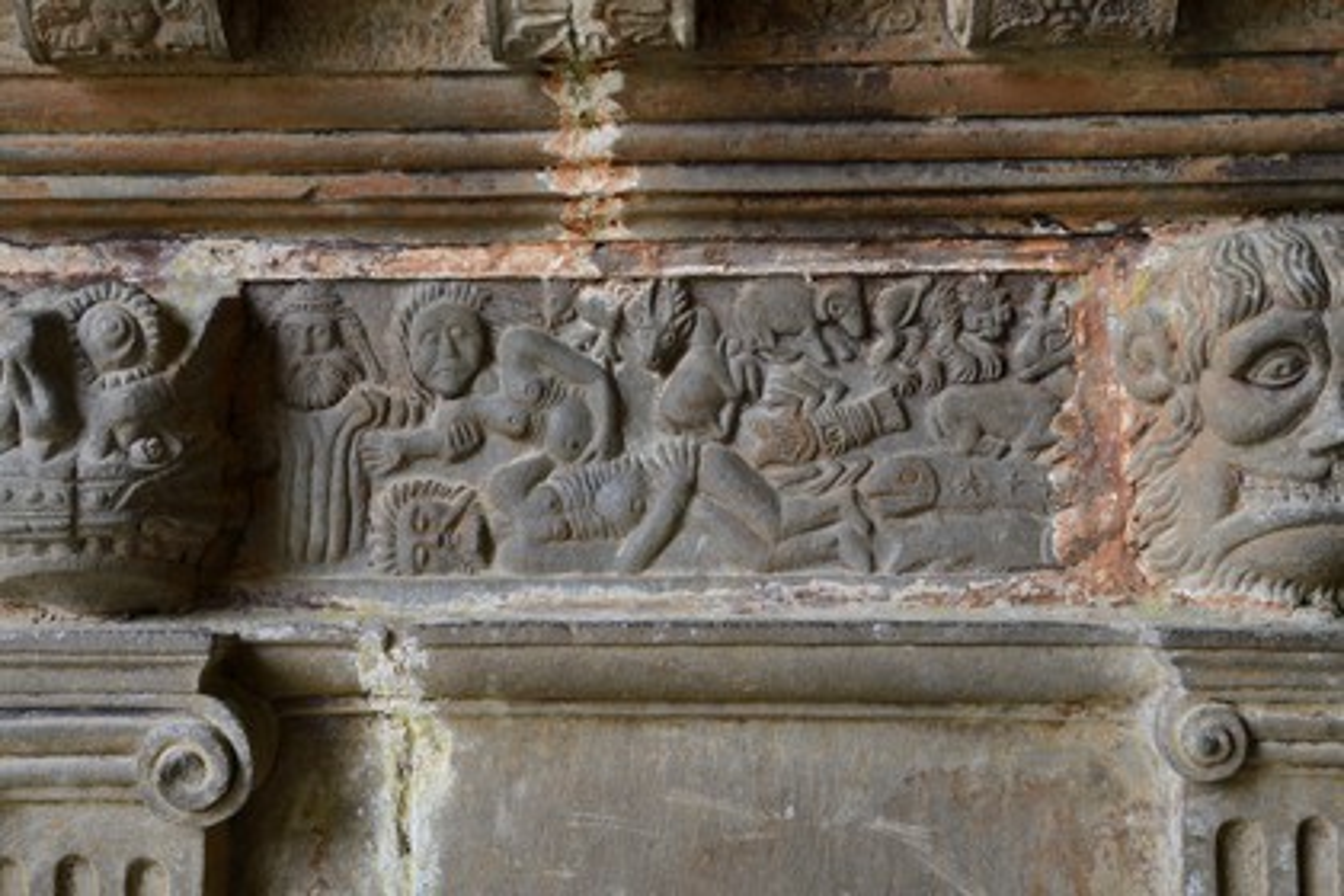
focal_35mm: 52
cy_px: 448
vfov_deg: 26.0
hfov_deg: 38.2
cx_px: 672
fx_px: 1941
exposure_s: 1/100
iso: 800
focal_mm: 52
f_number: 6.3
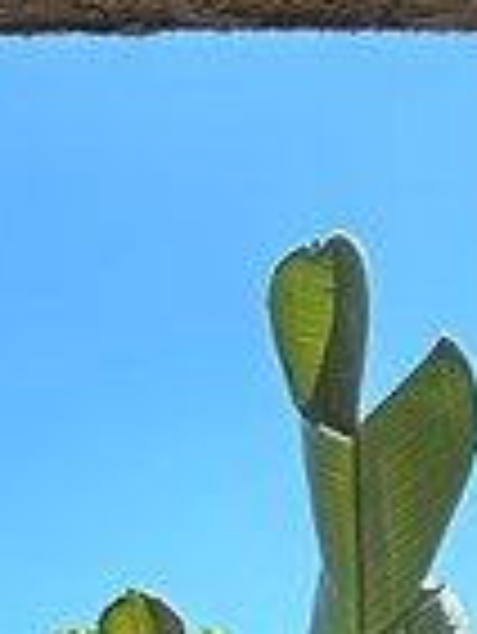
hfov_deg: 7.1
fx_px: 3192
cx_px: -1197
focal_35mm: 174
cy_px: 2185
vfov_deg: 8.5
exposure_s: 1/2732
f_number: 1.78
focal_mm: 6.86
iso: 80
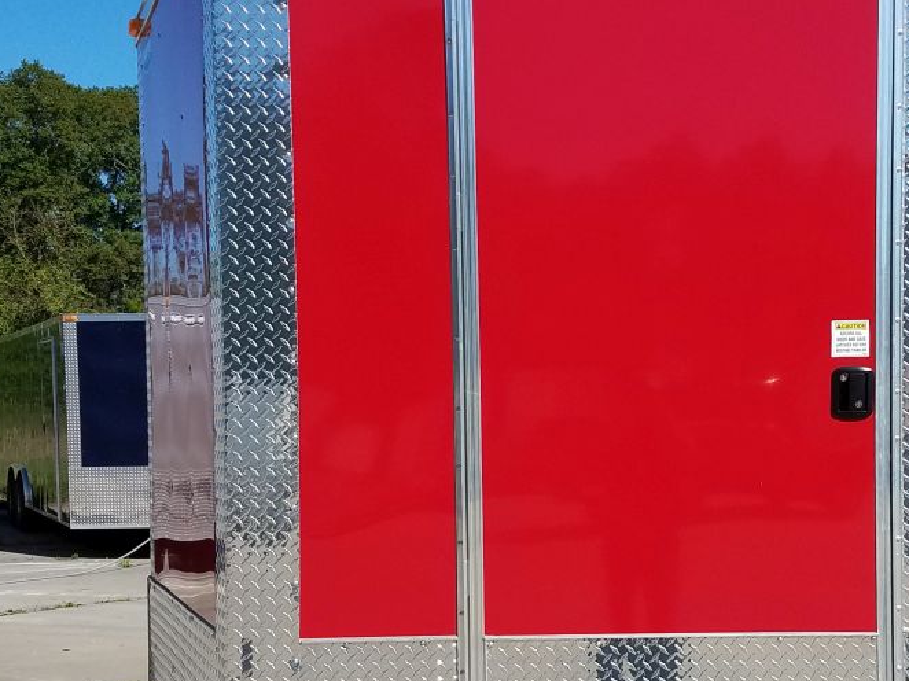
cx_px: 615
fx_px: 1444
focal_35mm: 55
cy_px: 445
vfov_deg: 26.4
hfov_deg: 34.6
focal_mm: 4.2
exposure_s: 1/2584
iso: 40
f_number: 1.7
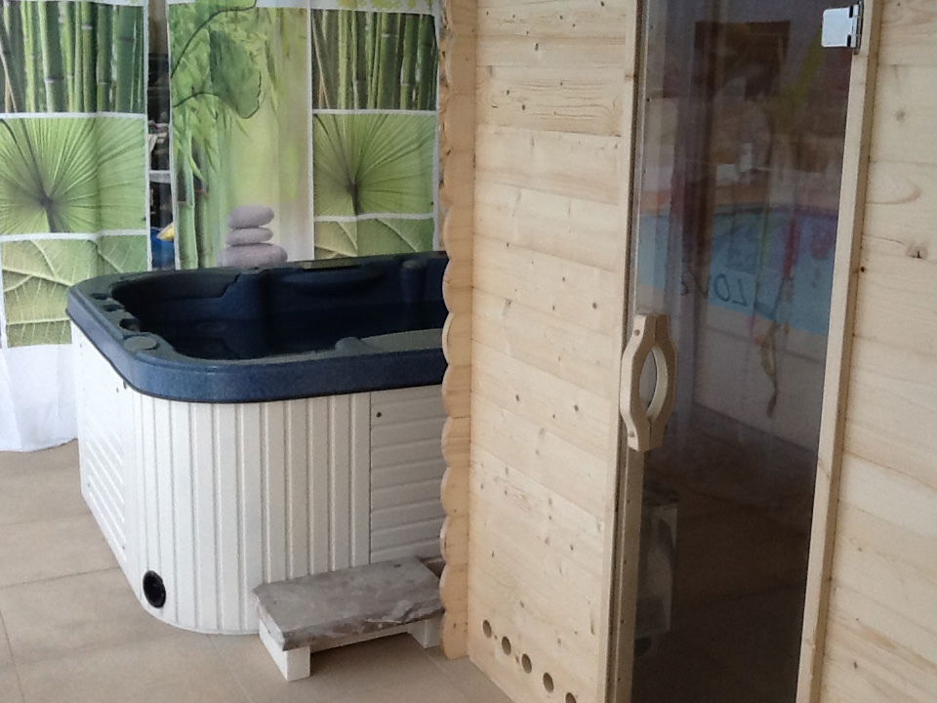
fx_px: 1191
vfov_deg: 32.9
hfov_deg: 42.9
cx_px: 468
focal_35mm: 44
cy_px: 352
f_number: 2.4
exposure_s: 1/120
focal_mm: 2.03
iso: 50
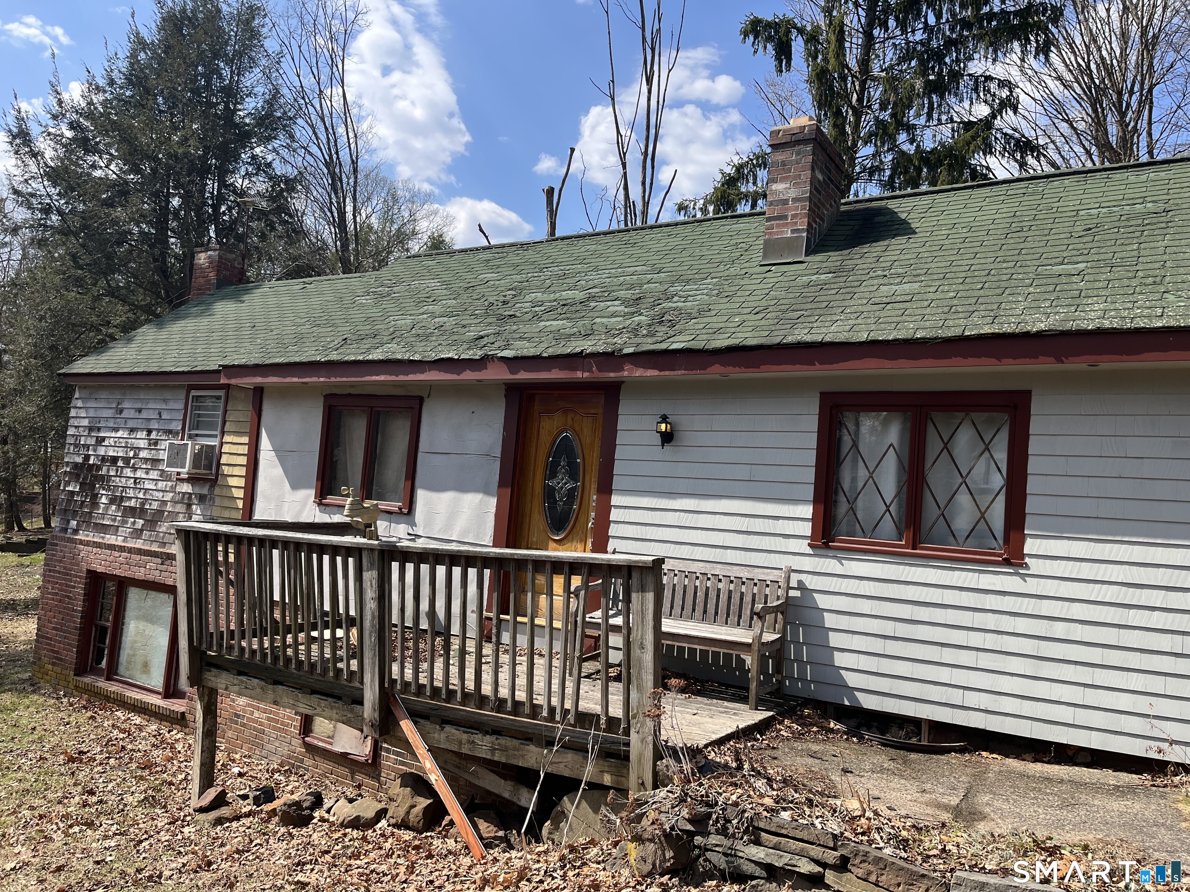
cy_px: 446
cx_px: 595
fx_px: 894
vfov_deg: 53.1
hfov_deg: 67.3
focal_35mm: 26
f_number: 1.6
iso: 50
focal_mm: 5.1
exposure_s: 1/2062
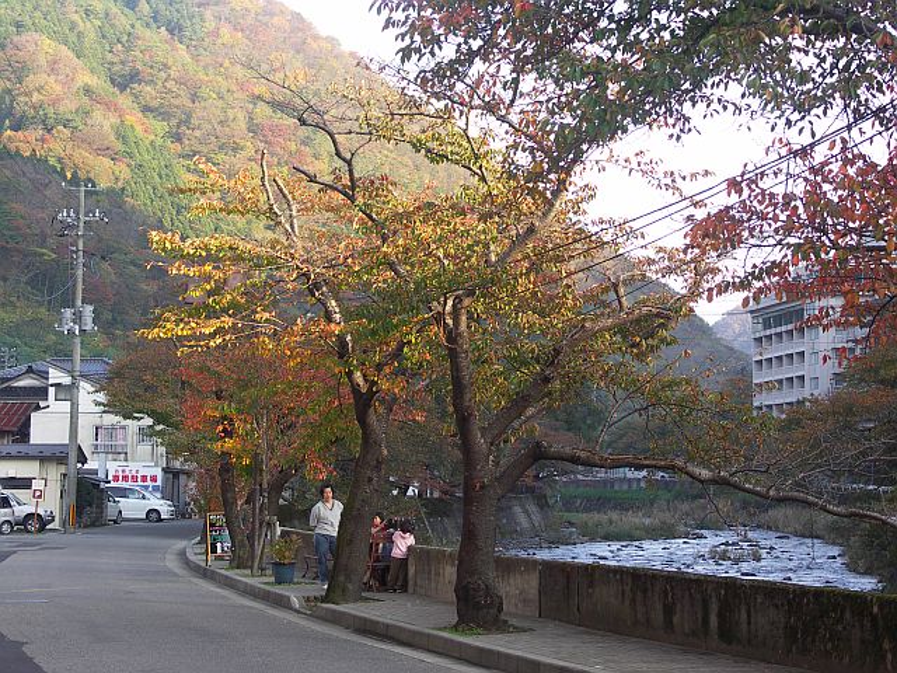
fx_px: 1995
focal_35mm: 77
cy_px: 336
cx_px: 448
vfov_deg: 19.1
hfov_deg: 25.3
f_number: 3.5
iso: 64
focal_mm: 19.9
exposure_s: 1/80
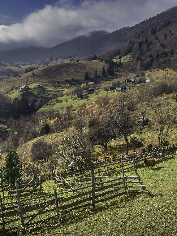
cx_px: 39
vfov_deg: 47.9
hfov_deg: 35.8
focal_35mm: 39
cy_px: 118
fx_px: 266
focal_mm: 18
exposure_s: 1/500
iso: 400
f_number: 11
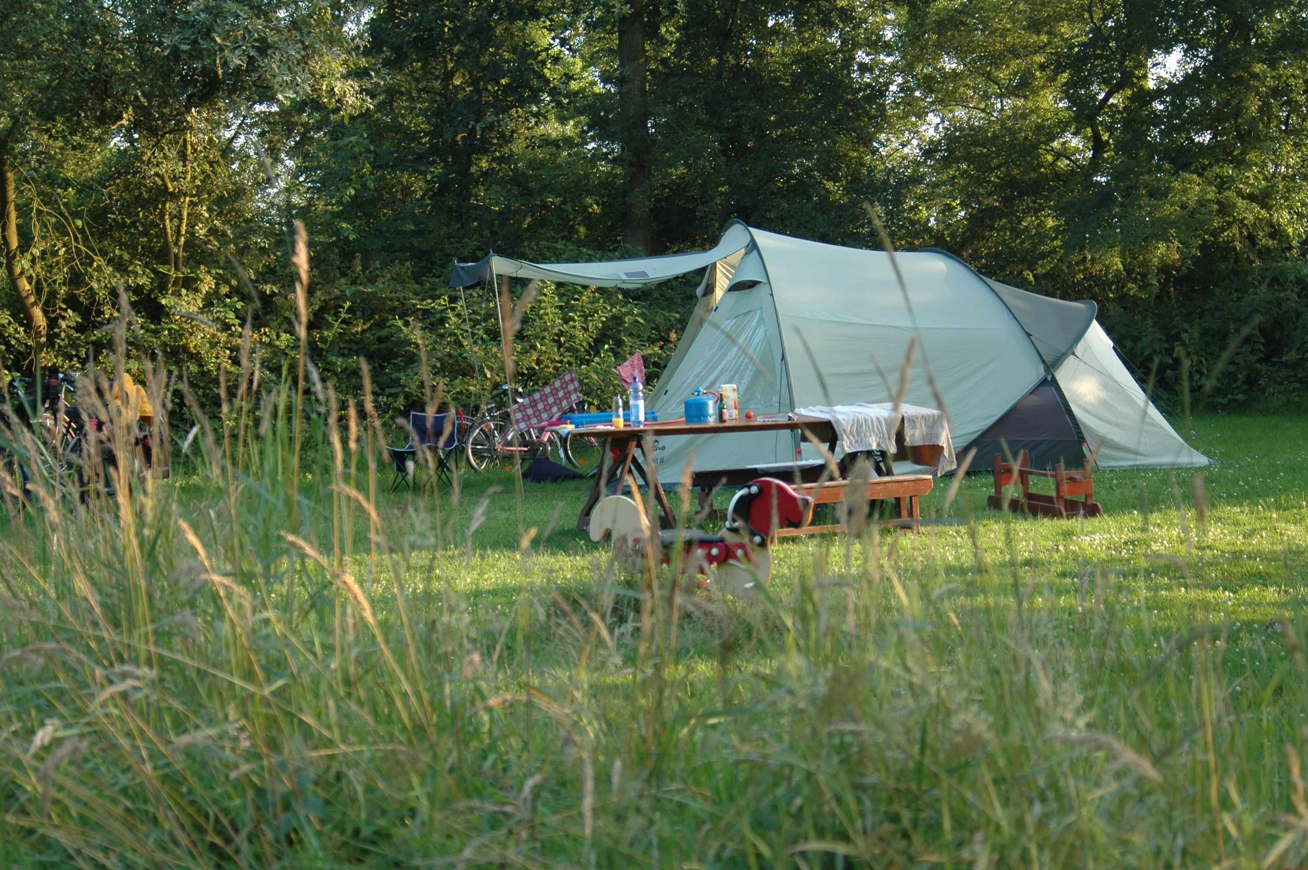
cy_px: 435
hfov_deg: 30.5
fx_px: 2396
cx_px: 654
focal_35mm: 66
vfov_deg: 20.6
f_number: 5
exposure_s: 1/100
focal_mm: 44
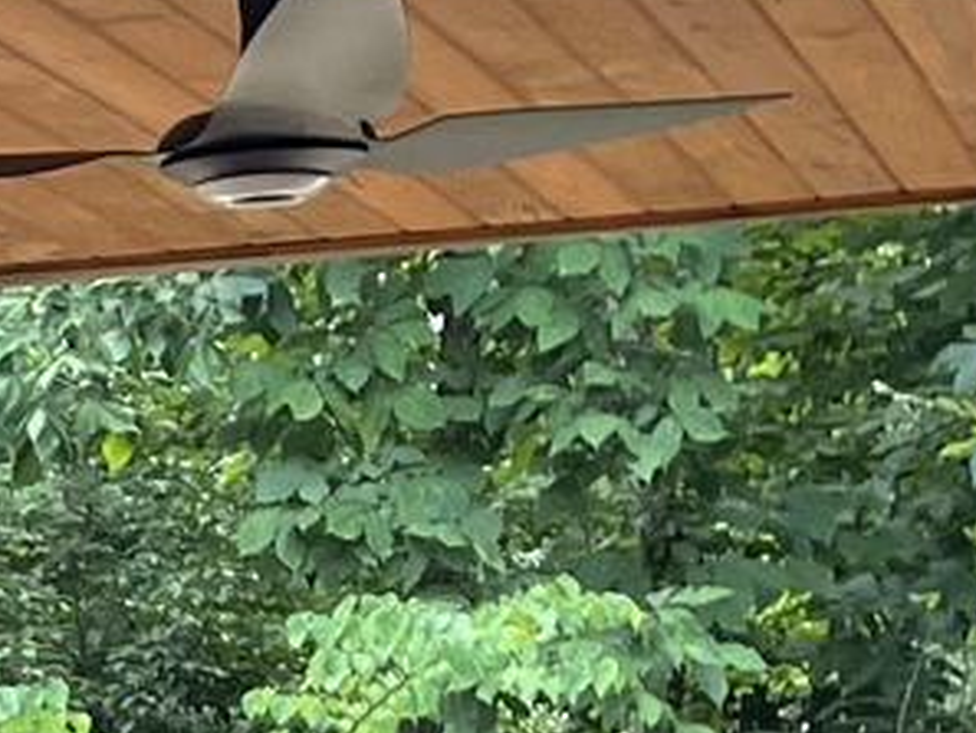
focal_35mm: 175
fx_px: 4936
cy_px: 2002
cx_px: -894
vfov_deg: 7.7
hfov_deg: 10.5
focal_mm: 4.2
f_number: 1.6
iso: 64
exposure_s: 1/121
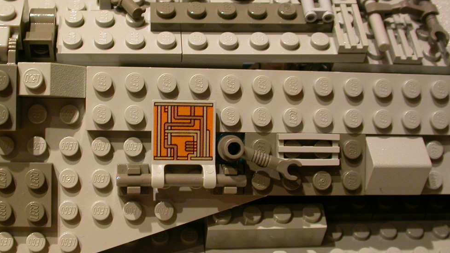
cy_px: 128
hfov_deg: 34.8
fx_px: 716
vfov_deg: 20.1
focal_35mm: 60
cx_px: 180
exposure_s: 1/14.7
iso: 100
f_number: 2.7
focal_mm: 8.7
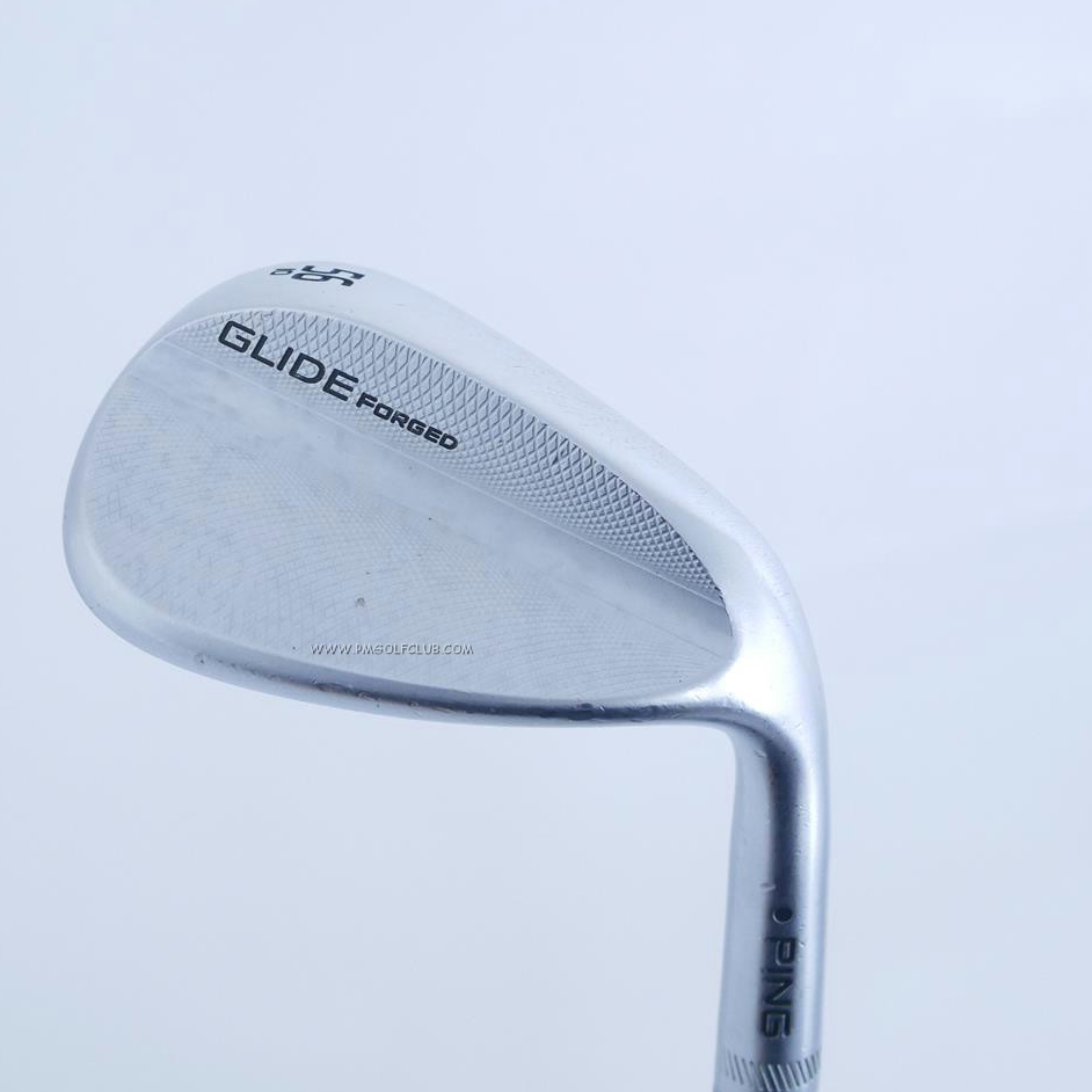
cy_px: 544
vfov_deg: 28.6
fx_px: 2141
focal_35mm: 60
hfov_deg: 28.5
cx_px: 391
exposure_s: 1/100
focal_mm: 25
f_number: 4.5
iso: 1600
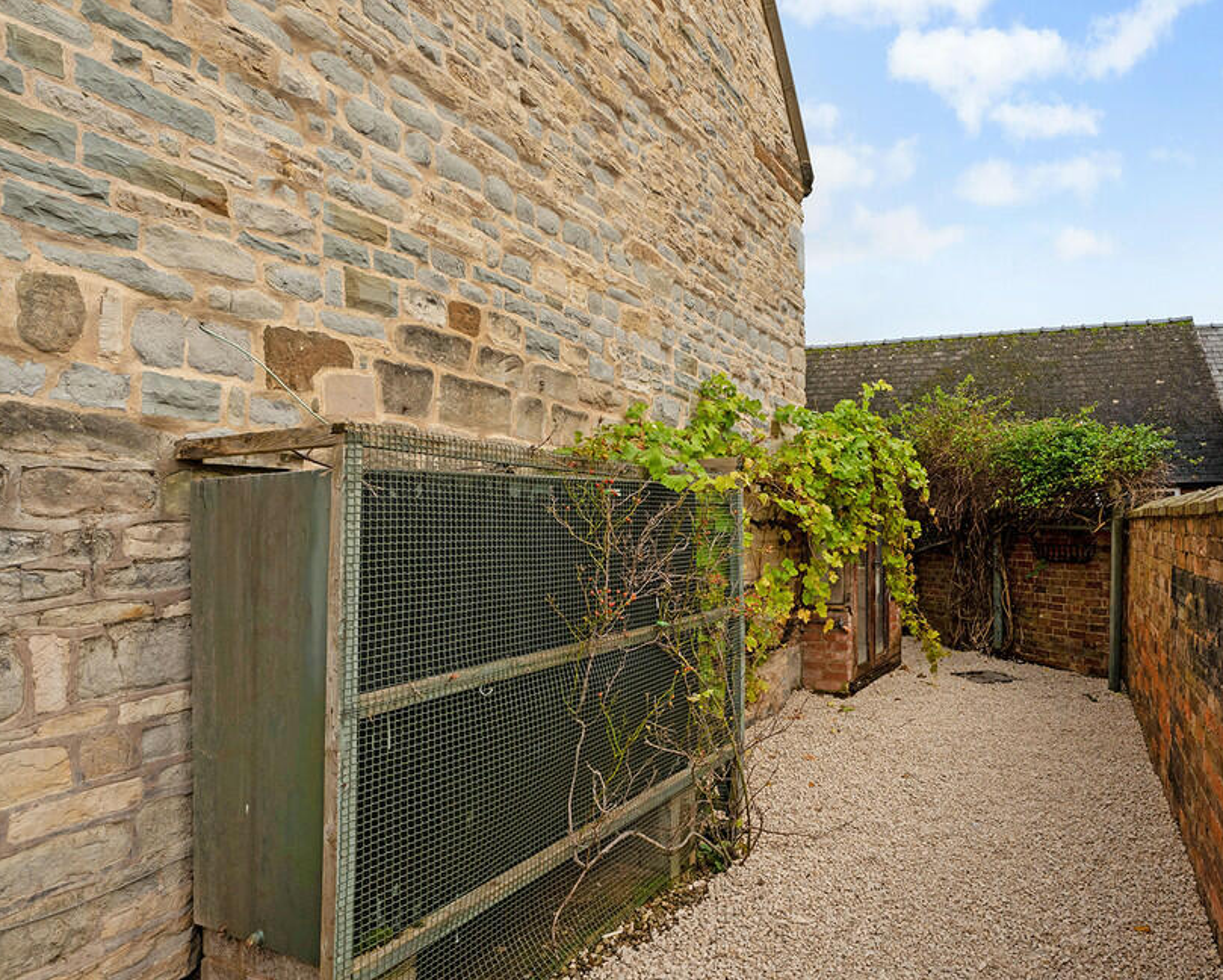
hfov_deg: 82.2
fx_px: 688
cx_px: 735
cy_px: 480
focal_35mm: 19
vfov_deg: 70.9
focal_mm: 16
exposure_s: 1/640
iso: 400
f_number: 8
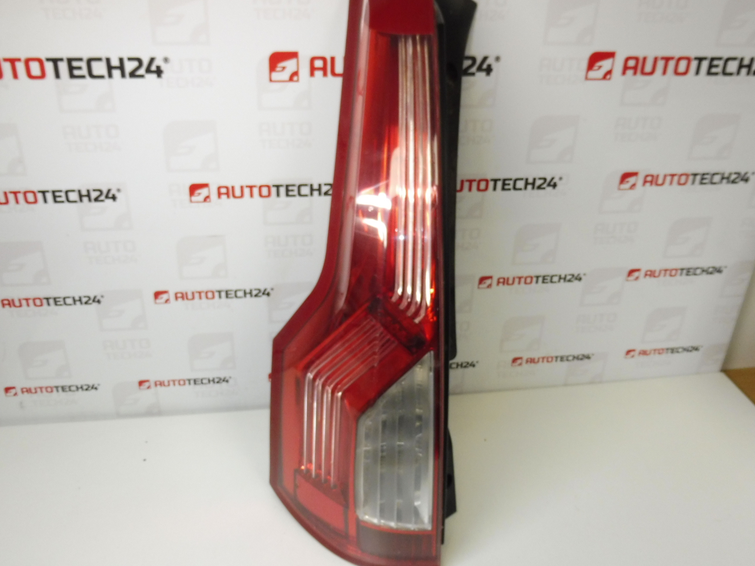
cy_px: 269
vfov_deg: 46.8
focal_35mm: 30
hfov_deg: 59.9
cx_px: 359
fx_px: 654
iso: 200
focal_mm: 4.4
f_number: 3.5
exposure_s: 1/60
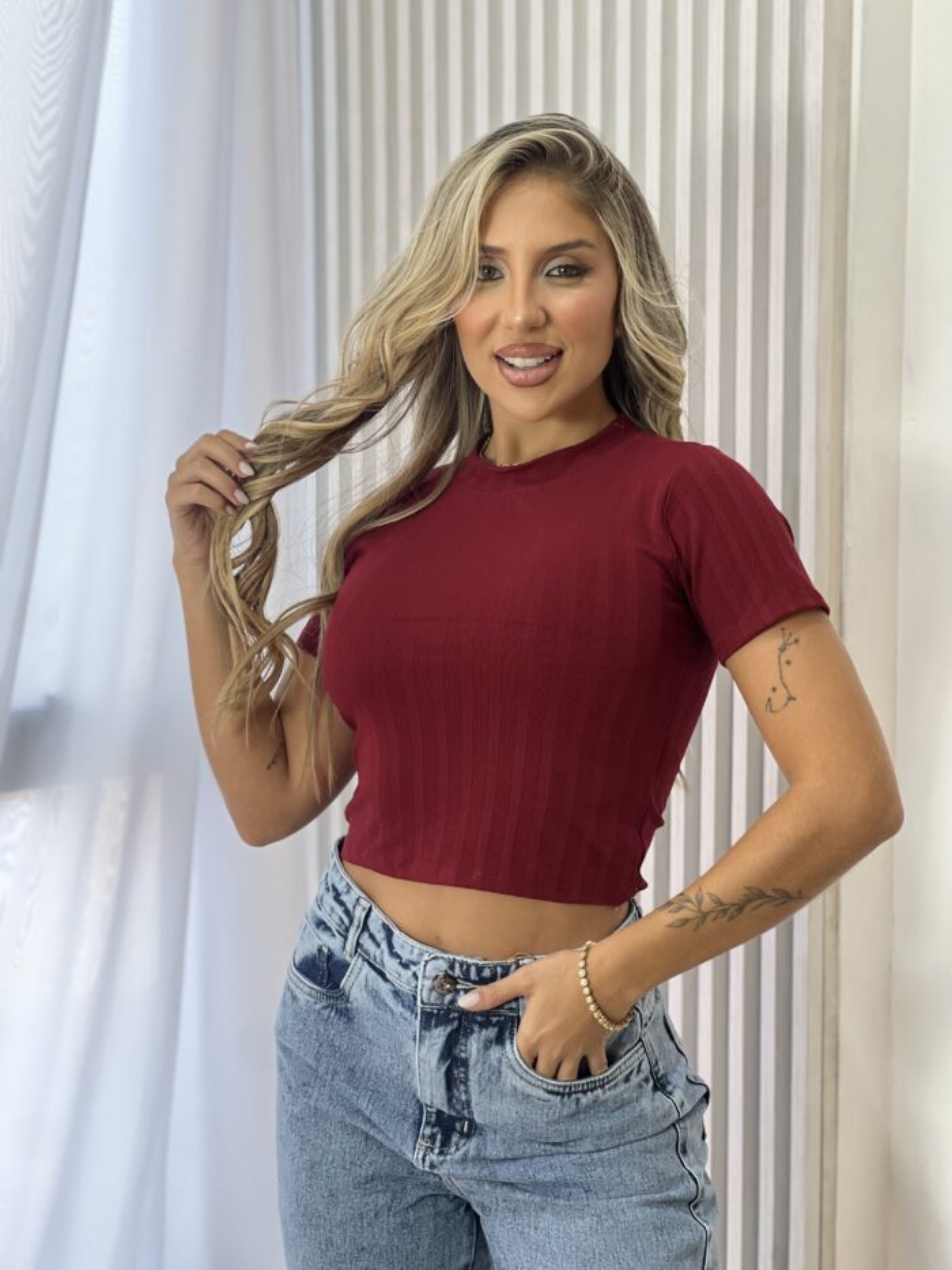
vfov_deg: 25.3
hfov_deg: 19.1
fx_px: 2823
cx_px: 476
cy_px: 635
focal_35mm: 77
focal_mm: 9
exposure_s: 1/120
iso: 125
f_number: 2.8
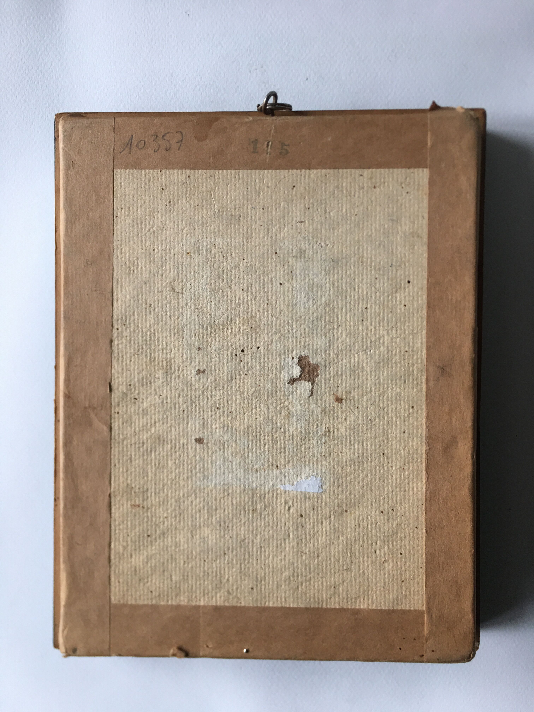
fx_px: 596
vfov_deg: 61.7
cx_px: 267
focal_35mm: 29
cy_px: 356
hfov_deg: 48.2
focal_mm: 4.15
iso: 40
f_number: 2.2
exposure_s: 1/33
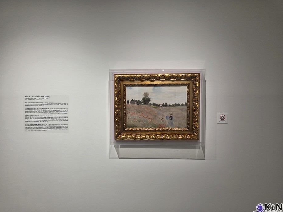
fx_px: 196
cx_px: 141
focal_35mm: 24
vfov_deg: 56.8
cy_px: 108
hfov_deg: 71.6
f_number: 1.8
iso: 100
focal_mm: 5.4
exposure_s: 1/180
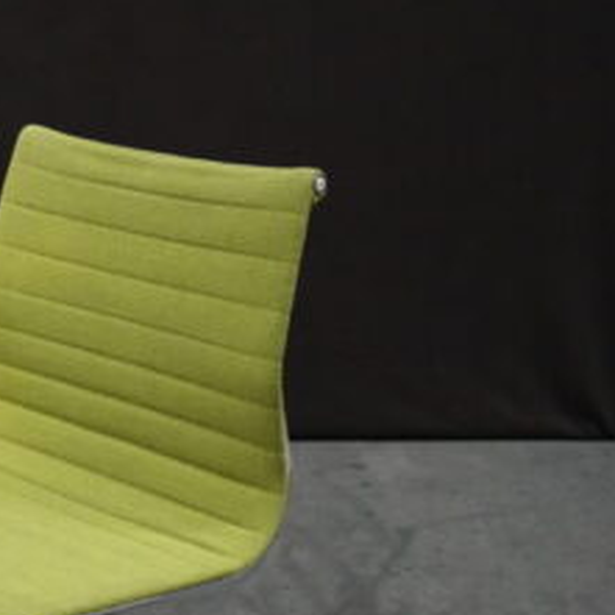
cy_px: 545
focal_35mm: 76
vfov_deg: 22.3
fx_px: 1528
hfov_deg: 22.1
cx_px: 33
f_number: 4
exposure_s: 1/125
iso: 12800
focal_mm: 33
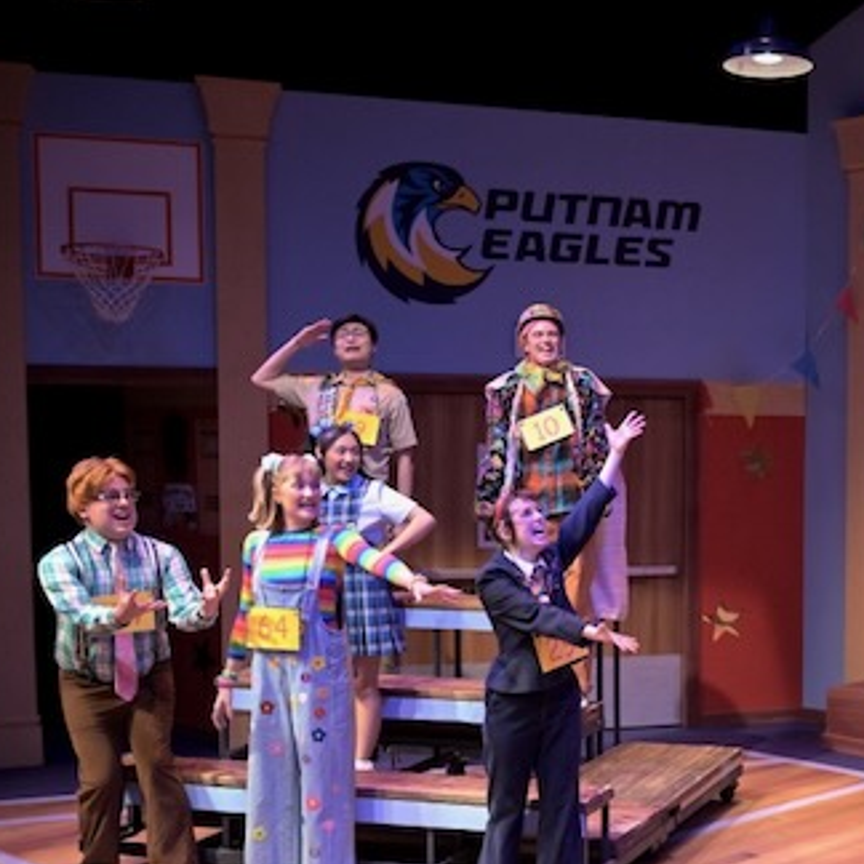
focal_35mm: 52
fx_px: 1468
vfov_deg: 32.6
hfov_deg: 31.3
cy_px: 559
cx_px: 773
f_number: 2.8
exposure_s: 1/640
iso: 800
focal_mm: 31
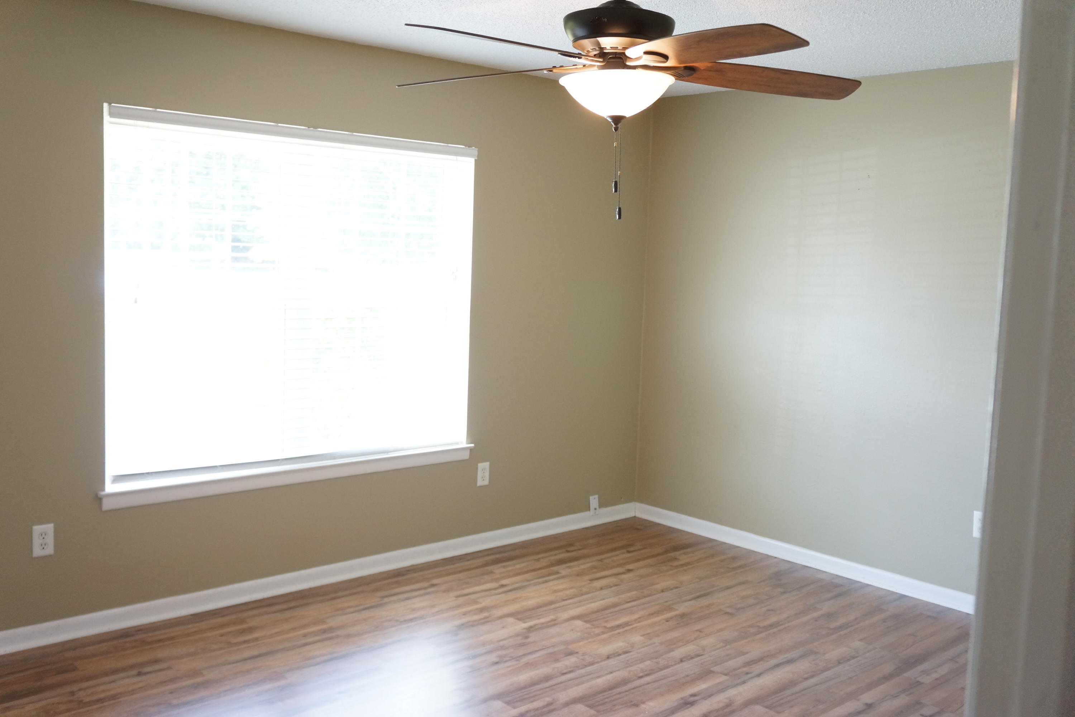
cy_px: 358
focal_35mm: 33
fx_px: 985
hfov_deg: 57.2
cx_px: 538
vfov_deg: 40.0
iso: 2500
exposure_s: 1/250
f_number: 4
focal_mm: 22
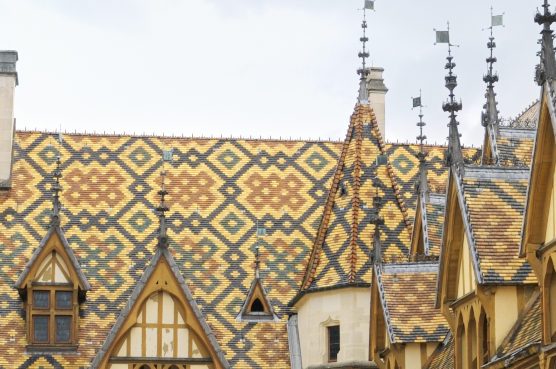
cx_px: 582
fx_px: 1404
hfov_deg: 21.5
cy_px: 210
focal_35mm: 91
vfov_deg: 15.0
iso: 200
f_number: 8
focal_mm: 22
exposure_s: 1/100
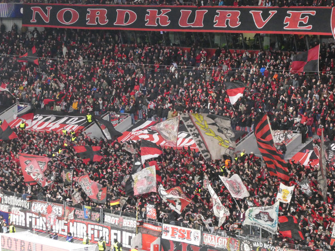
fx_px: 1306
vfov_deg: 11.0
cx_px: 168
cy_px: 126
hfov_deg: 14.6
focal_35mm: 135
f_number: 5.3
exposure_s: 1/80
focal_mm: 24.2
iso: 1600
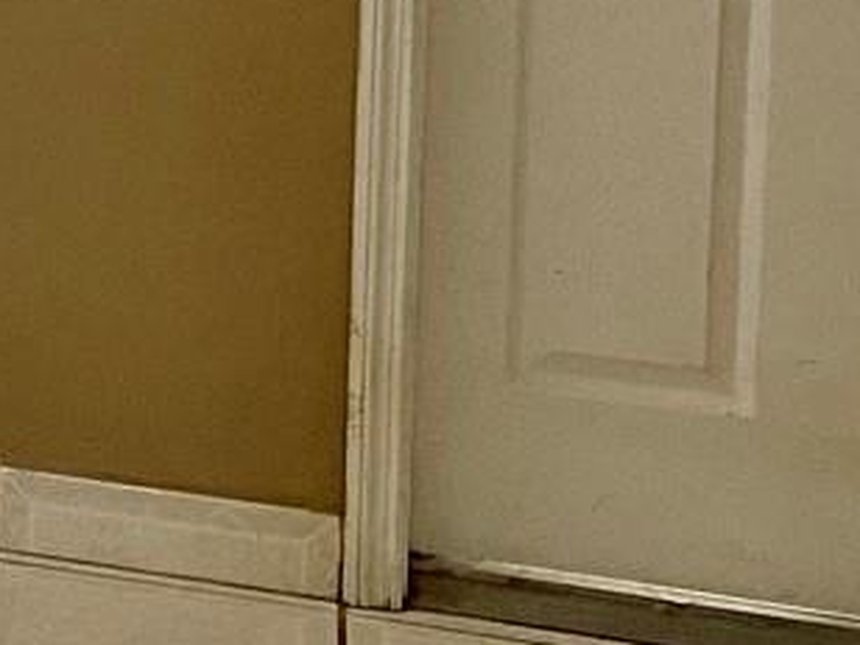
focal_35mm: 135
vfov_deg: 10.3
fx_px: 3354
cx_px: -1173
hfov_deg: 11.9
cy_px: -533
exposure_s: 1/67
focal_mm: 4.25
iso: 125
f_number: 1.8
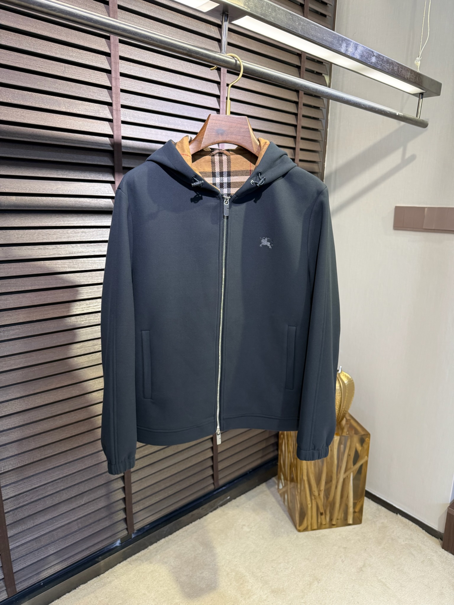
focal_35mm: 24
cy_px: 302
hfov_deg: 56.8
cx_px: 227
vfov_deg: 71.6
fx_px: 420
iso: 200
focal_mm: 6.76
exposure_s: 1/121
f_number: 1.78
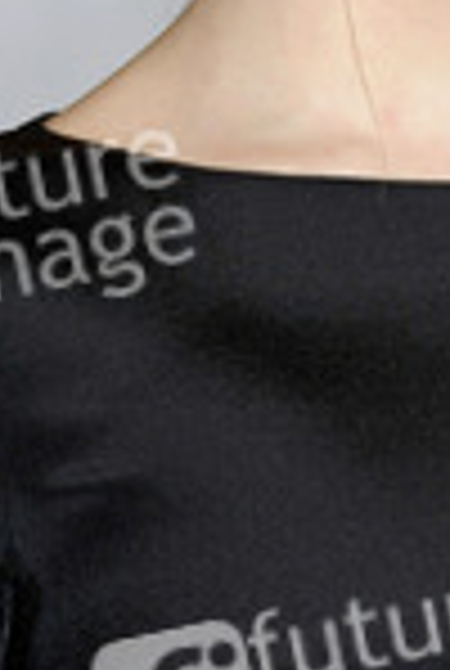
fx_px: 13144
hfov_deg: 2.0
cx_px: 457
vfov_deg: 2.9
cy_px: 13
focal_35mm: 704
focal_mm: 175
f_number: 4
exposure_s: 1/160
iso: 320
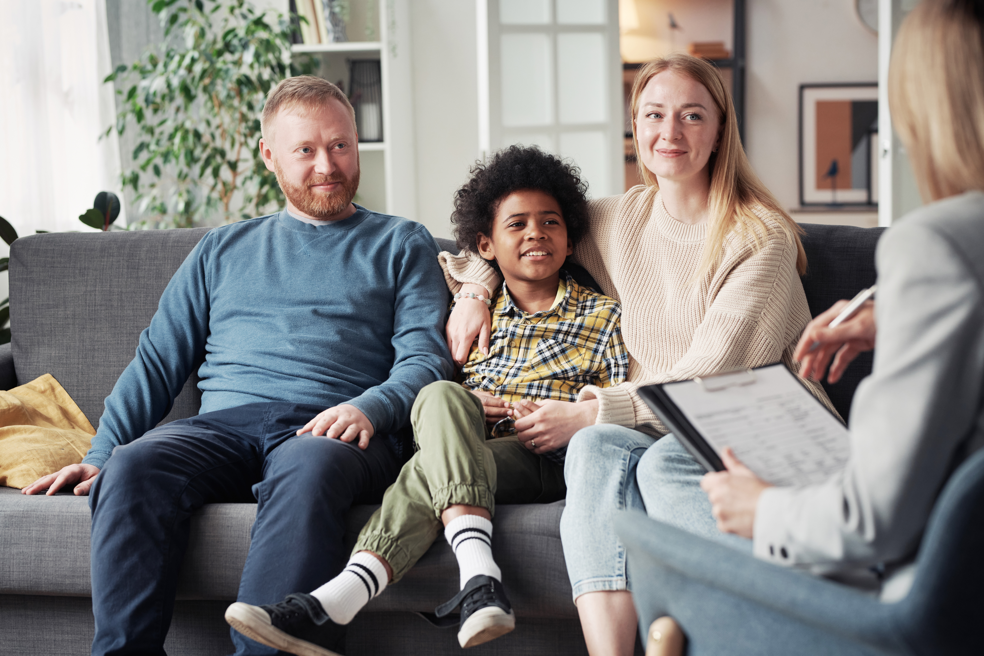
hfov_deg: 23.9
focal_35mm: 85
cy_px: 328
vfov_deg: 16.1
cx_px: 492
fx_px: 2323
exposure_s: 1/160
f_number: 3.5
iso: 800
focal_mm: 85
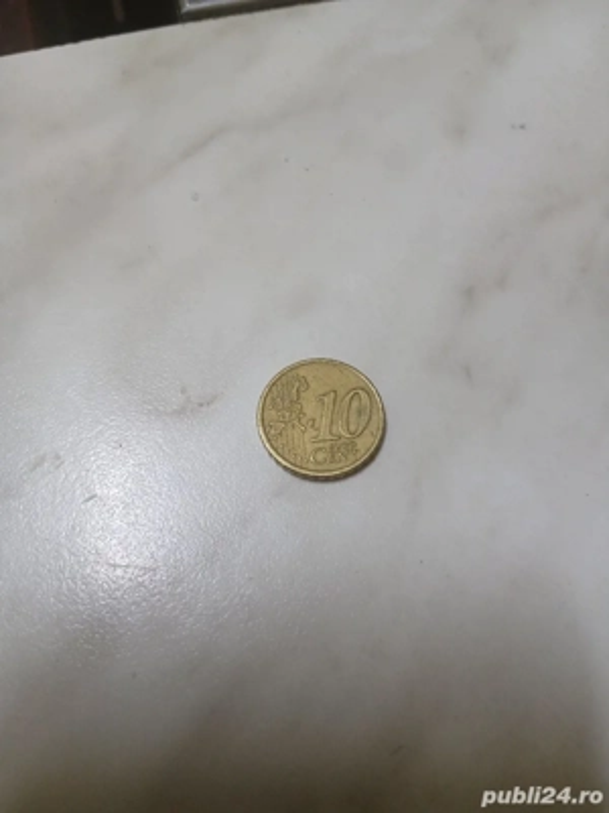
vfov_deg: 67.3
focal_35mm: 26
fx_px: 610
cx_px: 304
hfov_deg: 53.1
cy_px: 406
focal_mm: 3.98
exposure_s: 1/50.3
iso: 100
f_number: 1.8
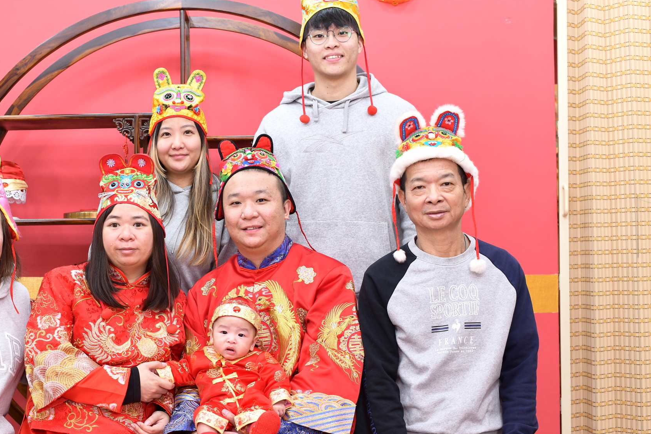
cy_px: 240
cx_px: 227
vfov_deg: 27.0
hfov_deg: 39.2
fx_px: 904
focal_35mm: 50
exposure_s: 1/200
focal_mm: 35
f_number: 4.5
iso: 800
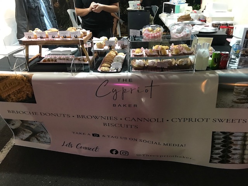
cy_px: 93
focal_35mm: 28
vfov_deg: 49.7
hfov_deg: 63.4
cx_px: 124
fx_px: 201
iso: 100
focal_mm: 3.99
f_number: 1.8
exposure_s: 1/13
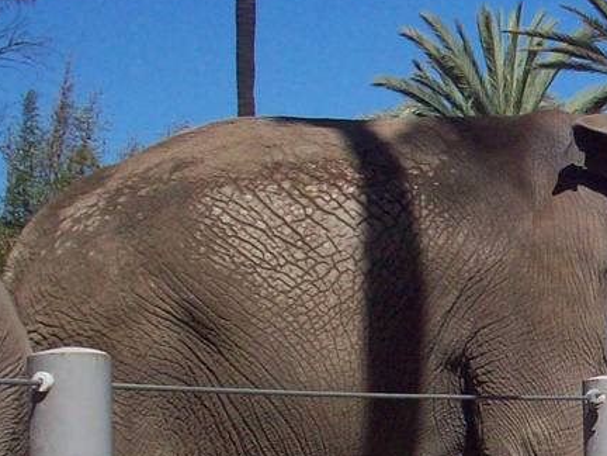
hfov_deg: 13.8
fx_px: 2402
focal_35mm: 137
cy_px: 508
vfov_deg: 10.7
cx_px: 823
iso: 80
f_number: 5.6
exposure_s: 1/561
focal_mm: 6.2
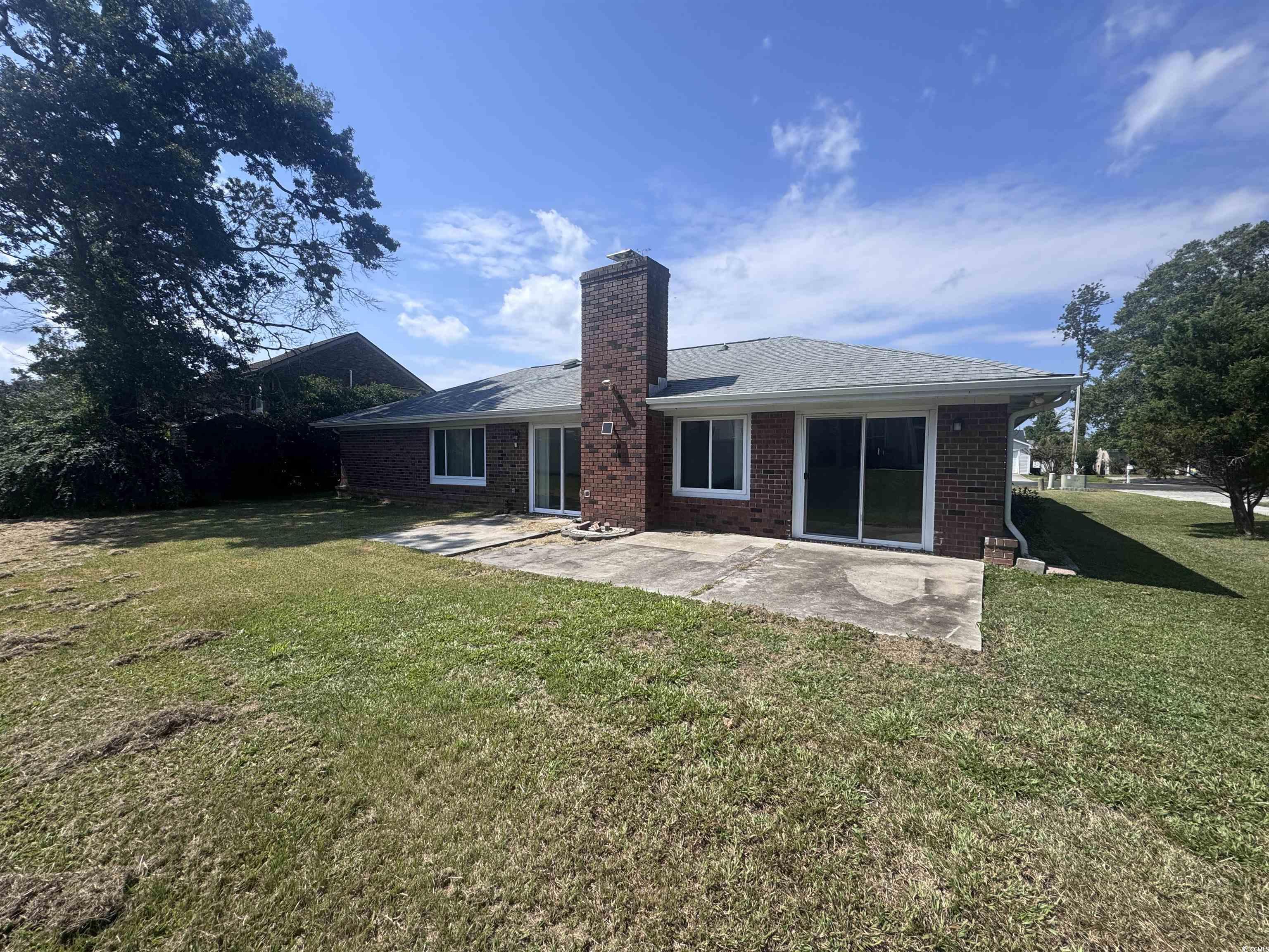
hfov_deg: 102.1
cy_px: 476
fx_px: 513
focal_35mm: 14
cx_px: 634
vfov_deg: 85.7
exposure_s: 1/2273
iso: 50
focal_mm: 2.22
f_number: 2.2
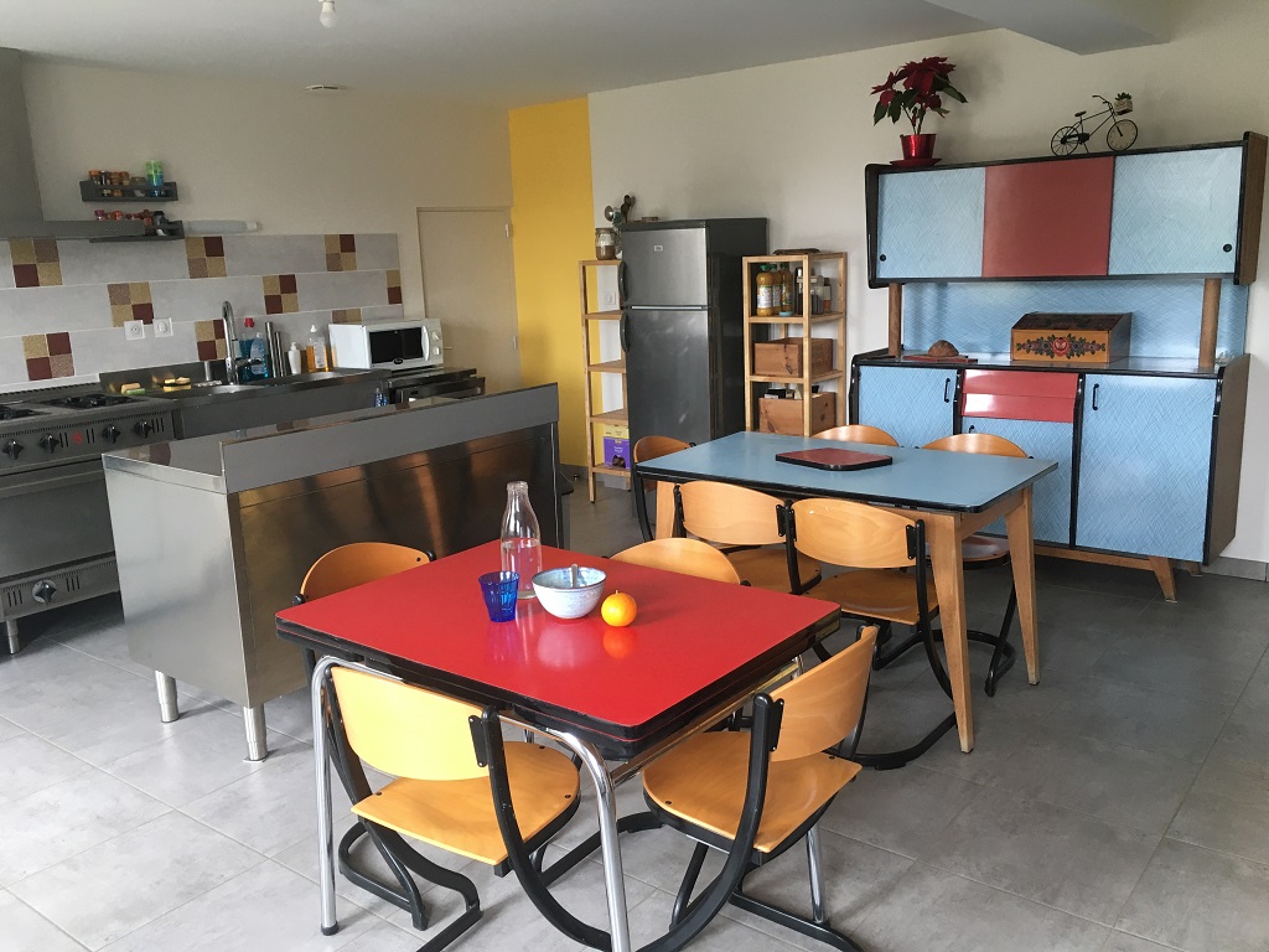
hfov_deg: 61.7
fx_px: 1063
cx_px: 634
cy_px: 476
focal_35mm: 29
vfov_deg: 48.2
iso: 100
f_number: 2.2
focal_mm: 4.15
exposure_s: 1/33
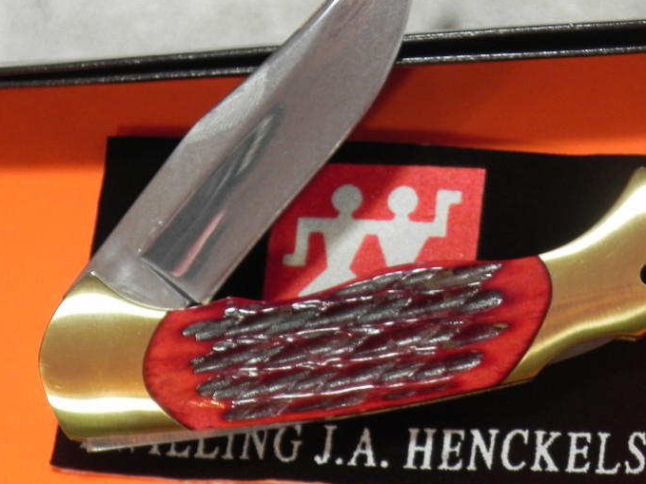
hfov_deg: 14.1
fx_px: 2612
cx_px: 359
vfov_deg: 10.6
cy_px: 192
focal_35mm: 140
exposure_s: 1/30
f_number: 4
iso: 233
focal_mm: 16.9
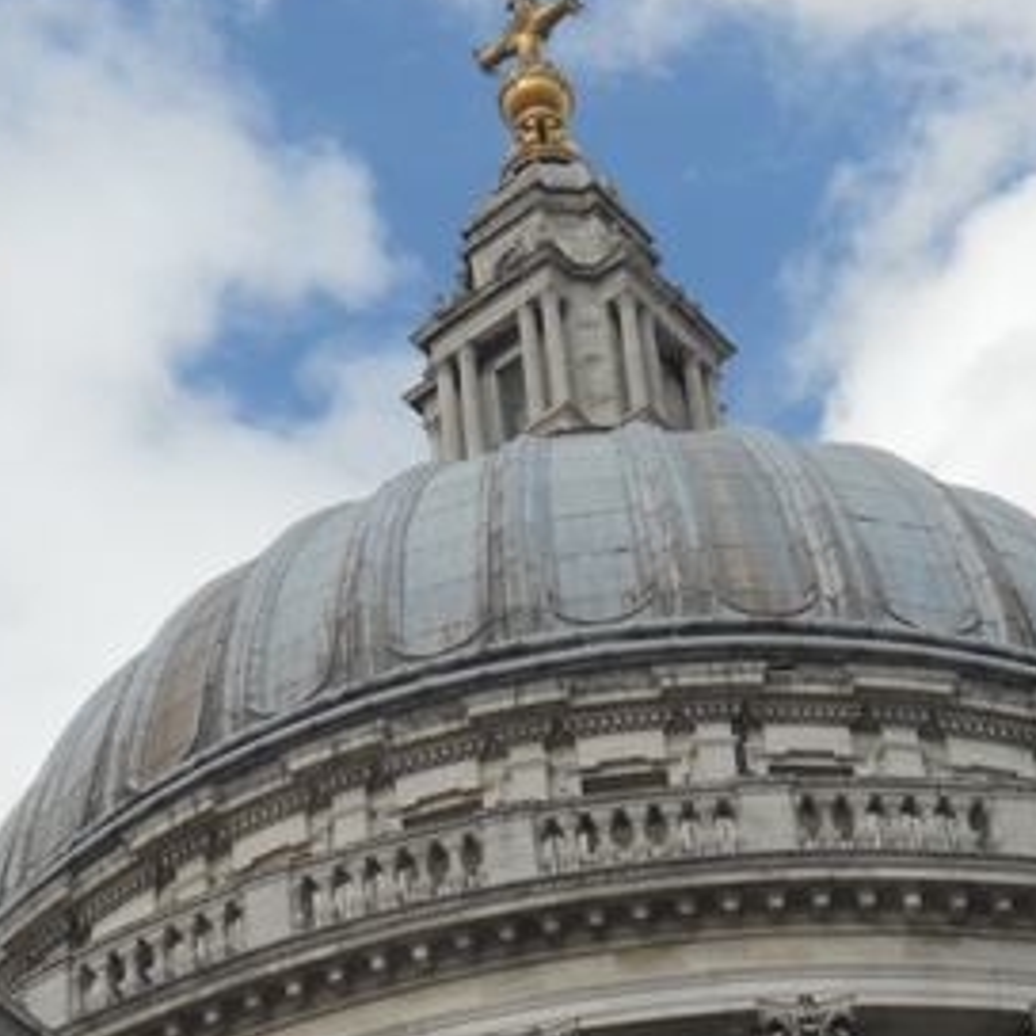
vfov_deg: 11.6
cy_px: 628
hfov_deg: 11.6
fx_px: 5079
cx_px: 381
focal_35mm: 150
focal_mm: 13.9
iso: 80
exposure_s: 1/250
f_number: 5.9
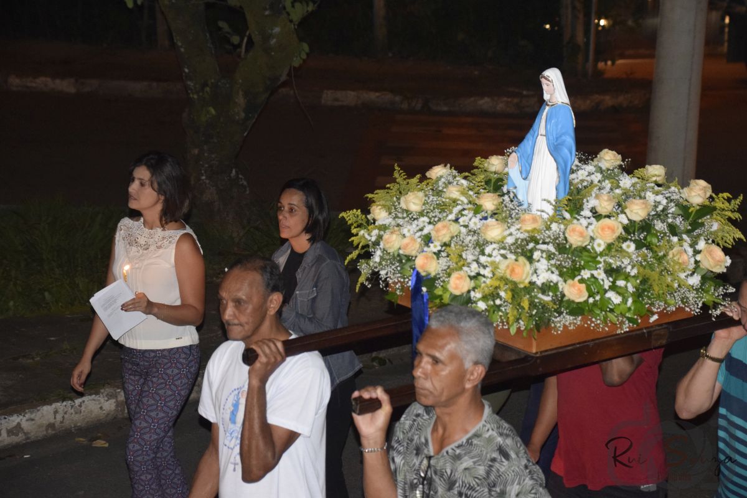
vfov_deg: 14.7
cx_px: 374
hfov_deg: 21.9
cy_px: 249
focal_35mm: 93
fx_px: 1930
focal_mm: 62
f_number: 5
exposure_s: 1/60
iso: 3200
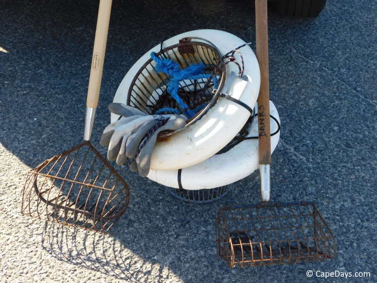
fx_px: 436
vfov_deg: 36.0
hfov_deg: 46.8
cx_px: 188
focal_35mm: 40
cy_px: 142
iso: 125
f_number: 3.6
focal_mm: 7.1
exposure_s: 1/320
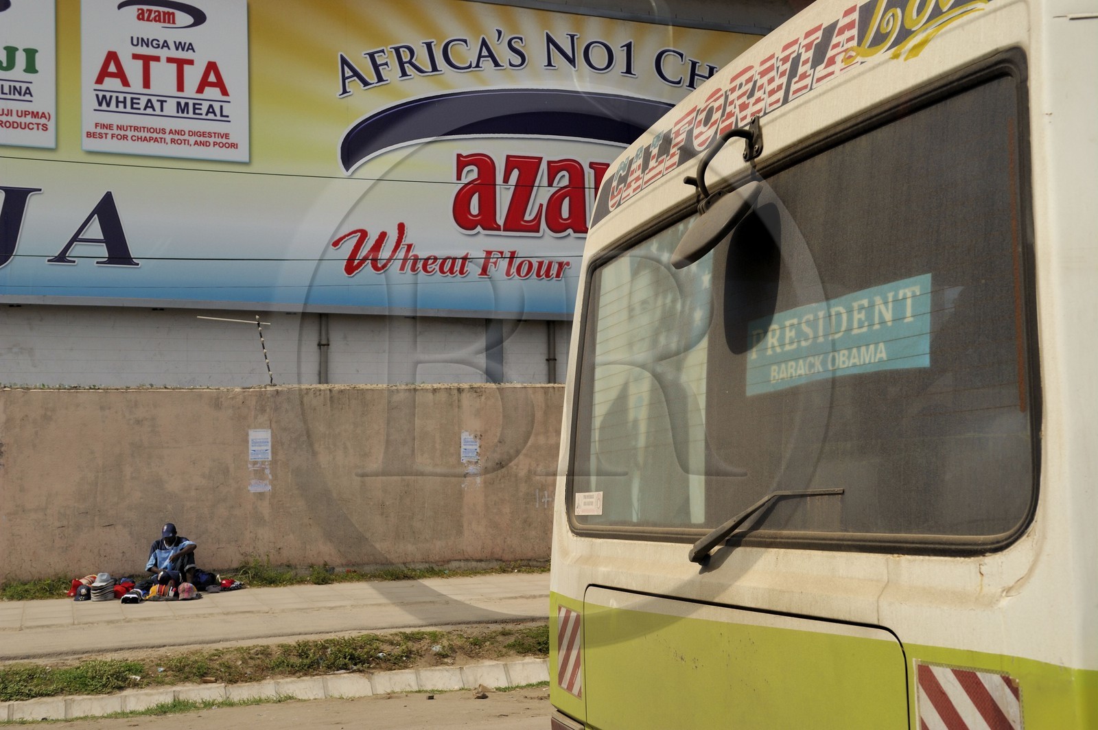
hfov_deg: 44.5
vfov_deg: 30.5
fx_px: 1341
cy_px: 365
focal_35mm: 44
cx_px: 549
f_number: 9
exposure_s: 1/800
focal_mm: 44
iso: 400
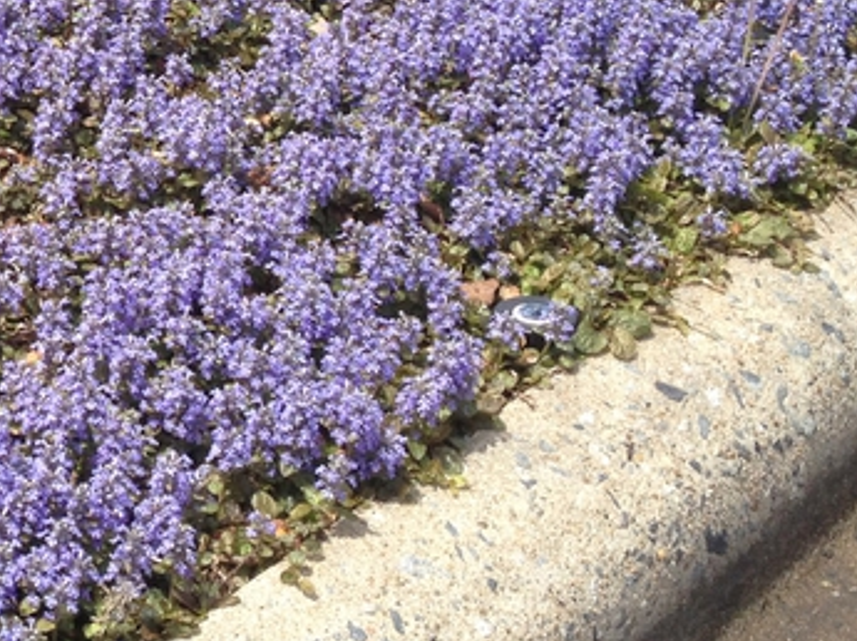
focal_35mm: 104
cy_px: 77
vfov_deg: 14.1
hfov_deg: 18.2
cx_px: -102
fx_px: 2572
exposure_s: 1/1004
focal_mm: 4.28
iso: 50
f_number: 2.4
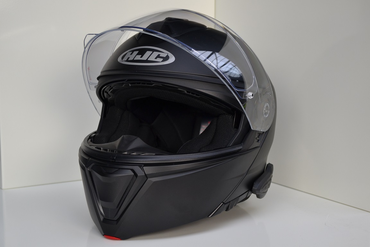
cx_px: 185
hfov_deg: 37.9
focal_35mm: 52
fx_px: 540
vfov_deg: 25.8
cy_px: 124
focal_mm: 35
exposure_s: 1/25
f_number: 5
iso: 400
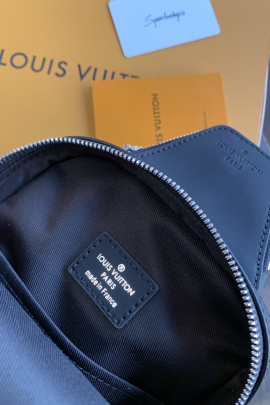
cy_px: 199
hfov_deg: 46.3
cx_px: 118
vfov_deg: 65.5
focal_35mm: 28
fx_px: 315
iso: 160
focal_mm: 4.25
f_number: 1.8
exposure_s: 1/50
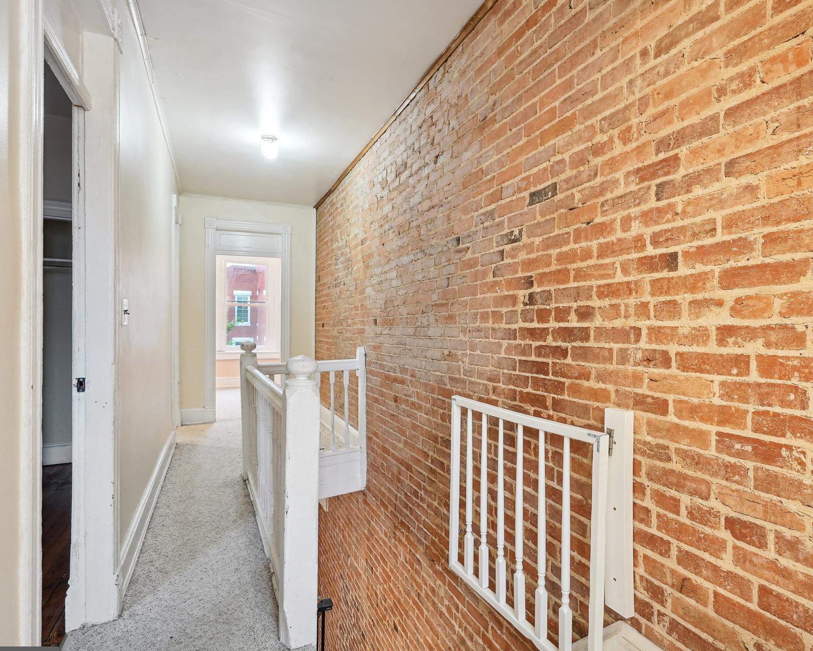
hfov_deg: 82.8
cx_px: 461
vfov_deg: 70.8
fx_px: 457
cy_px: 340
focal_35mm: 19
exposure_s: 1/13
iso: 800
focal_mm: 16
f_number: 8
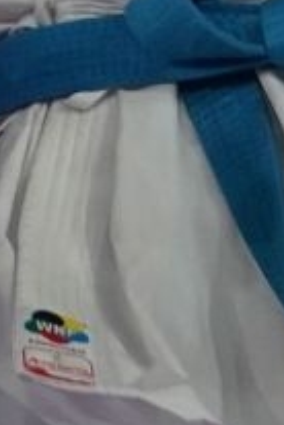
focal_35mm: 2603
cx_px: -543
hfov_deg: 0.5
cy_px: -665
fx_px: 30800
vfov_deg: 0.8
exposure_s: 1/1000
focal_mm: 200
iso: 1250
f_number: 2.8
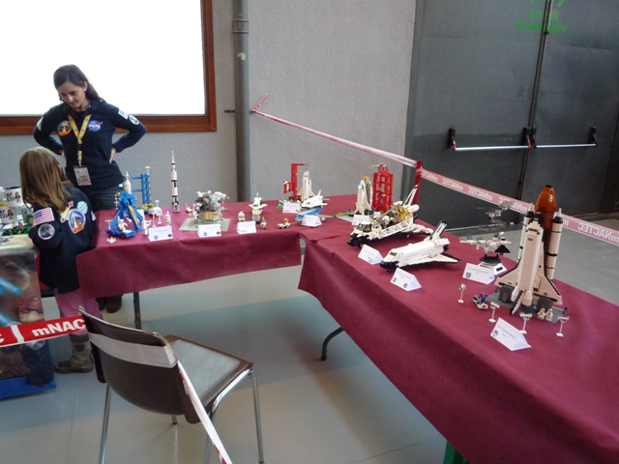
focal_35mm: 25
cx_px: 310
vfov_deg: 54.9
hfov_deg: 69.4
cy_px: 232
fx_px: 447
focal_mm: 4.4
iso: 400
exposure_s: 1/25
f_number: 2.8
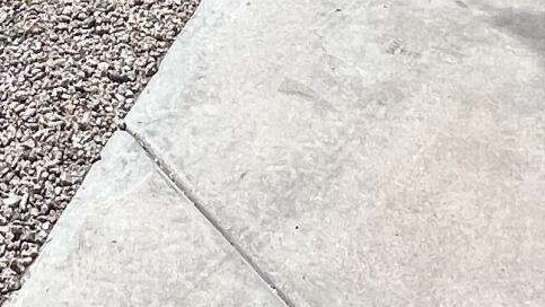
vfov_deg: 10.2
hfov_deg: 24.0
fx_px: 1272
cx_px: 155
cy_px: -607
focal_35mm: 88
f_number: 1.8
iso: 32
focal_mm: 1.57
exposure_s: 1/1647
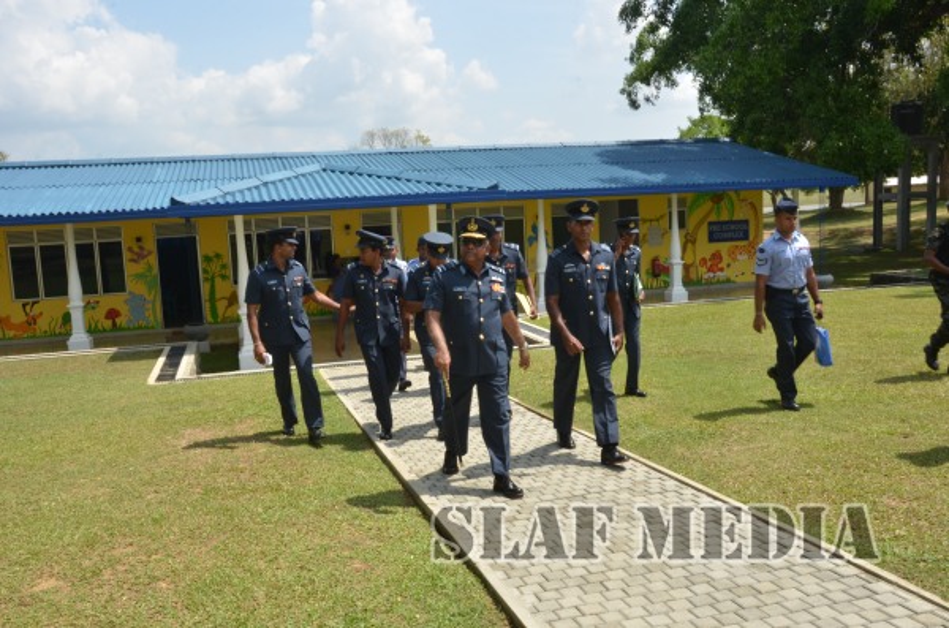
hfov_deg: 57.3
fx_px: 868
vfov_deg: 39.8
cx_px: 474
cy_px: 314
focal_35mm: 33
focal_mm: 22
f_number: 18
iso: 400
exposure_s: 1/125
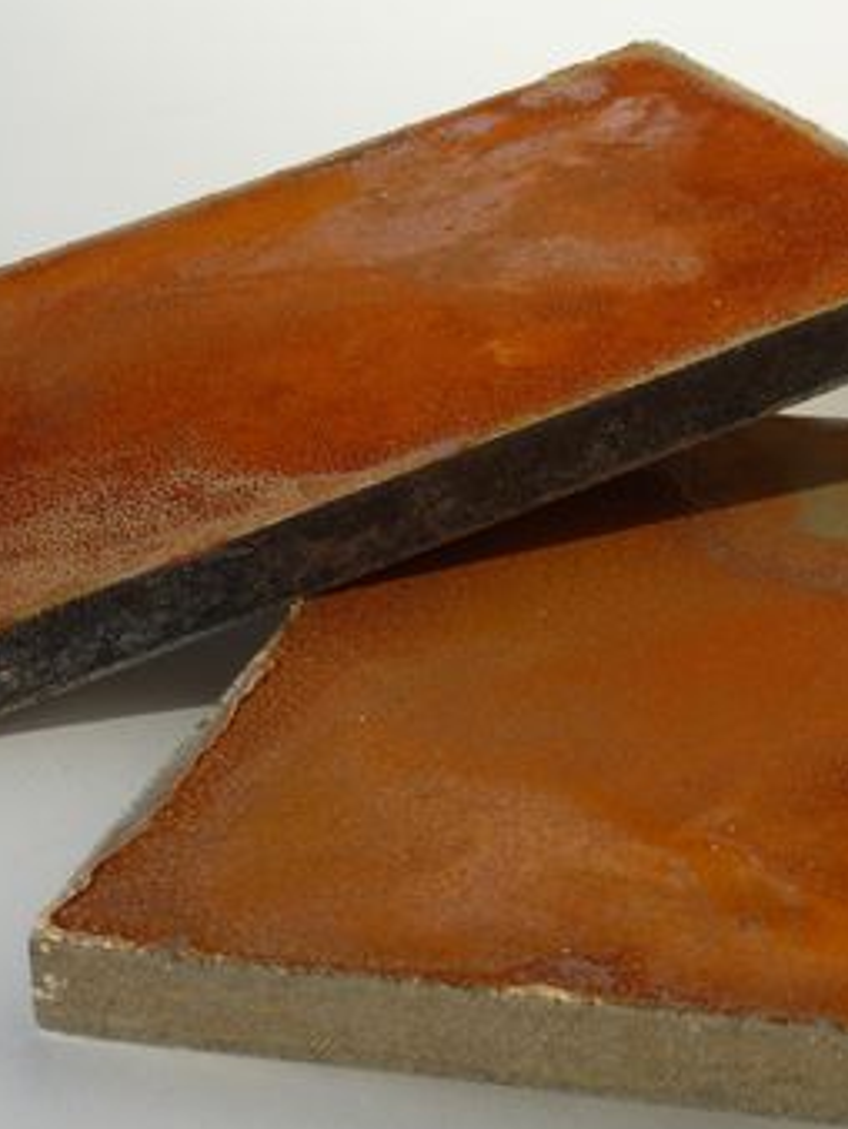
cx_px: 529
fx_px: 2675
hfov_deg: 18.0
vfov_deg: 23.8
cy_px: 551
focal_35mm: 82
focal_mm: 8.5
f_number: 5.6
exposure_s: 1/640
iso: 80
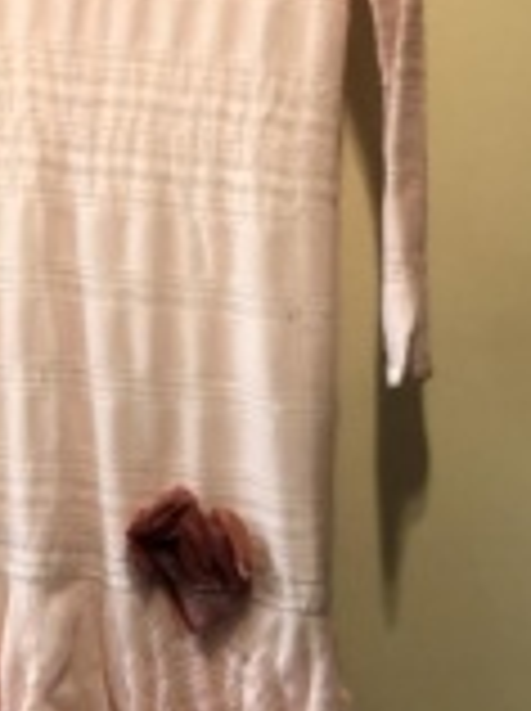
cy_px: 364
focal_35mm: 71
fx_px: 1456
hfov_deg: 20.6
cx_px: 171
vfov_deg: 27.4
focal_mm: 3.99
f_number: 1.8
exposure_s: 1/15
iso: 50
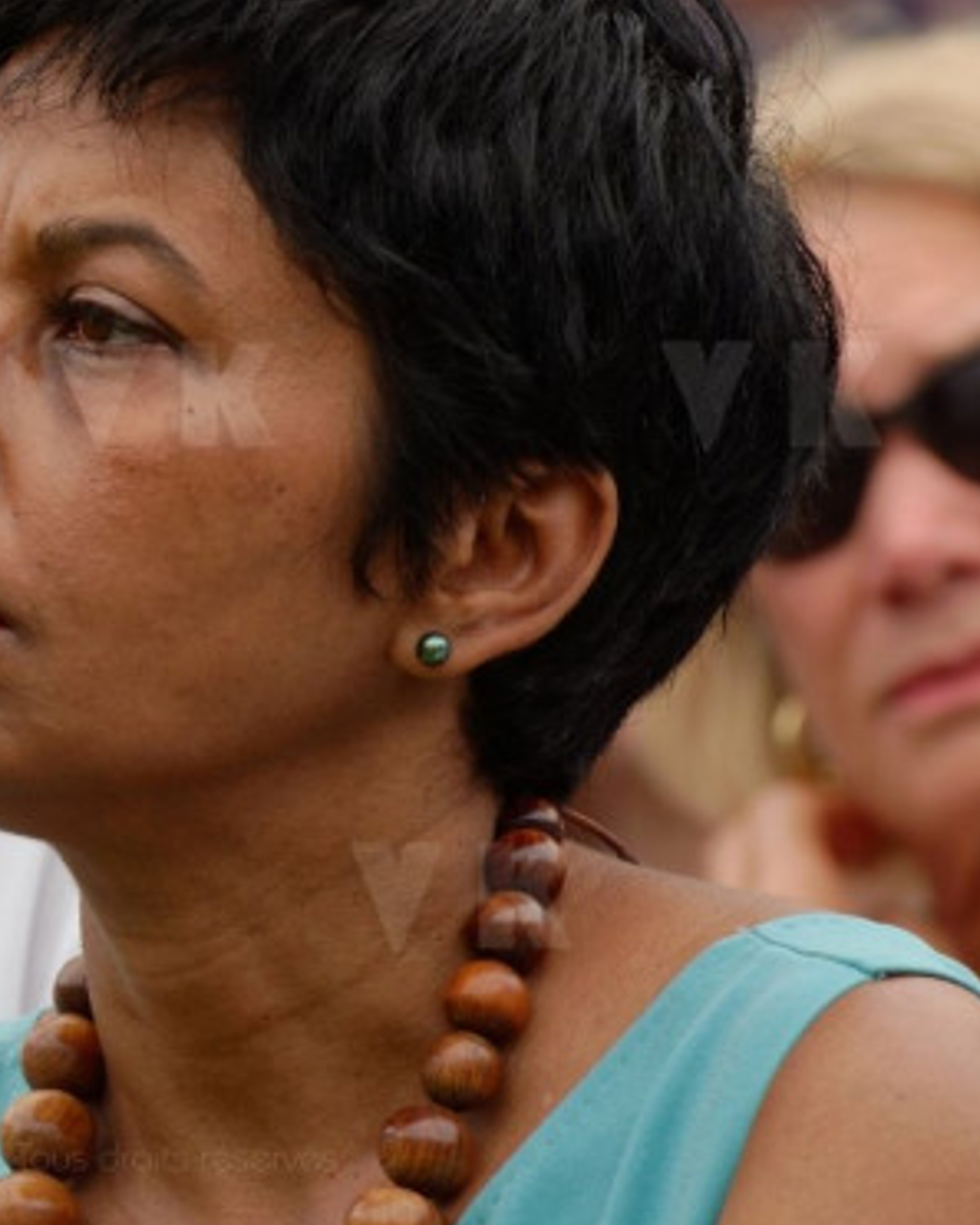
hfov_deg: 2.6
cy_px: 495
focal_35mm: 606
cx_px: -148
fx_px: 21962
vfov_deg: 3.2
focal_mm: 200
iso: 100
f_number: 5.6
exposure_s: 1/320
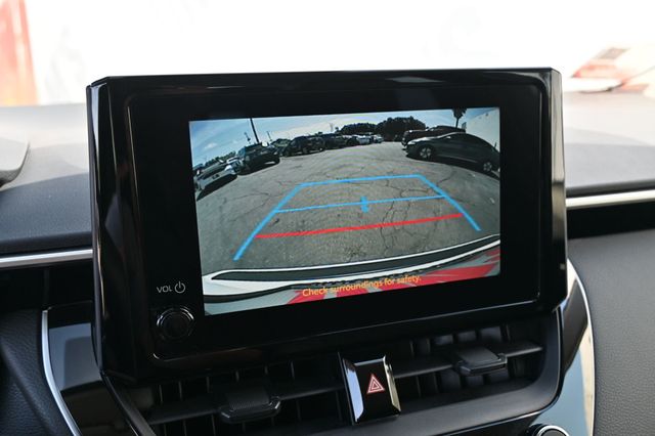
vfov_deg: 39.9
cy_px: 218
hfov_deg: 57.2
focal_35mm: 33
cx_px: 328
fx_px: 600
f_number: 4
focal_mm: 22
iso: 400
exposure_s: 1/250
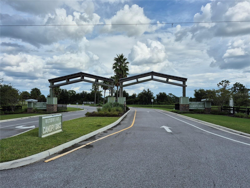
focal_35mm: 23
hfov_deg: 73.9
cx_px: 125
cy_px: 94
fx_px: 166
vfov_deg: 58.9
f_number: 1.8
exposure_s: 1/2408
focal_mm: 5.4
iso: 25
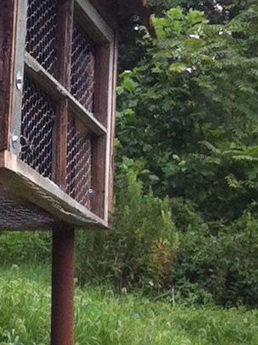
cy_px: 384
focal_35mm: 225
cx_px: -214
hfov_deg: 6.4
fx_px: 2242
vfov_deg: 8.7
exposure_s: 1/260
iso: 80
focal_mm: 3.85
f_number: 2.8
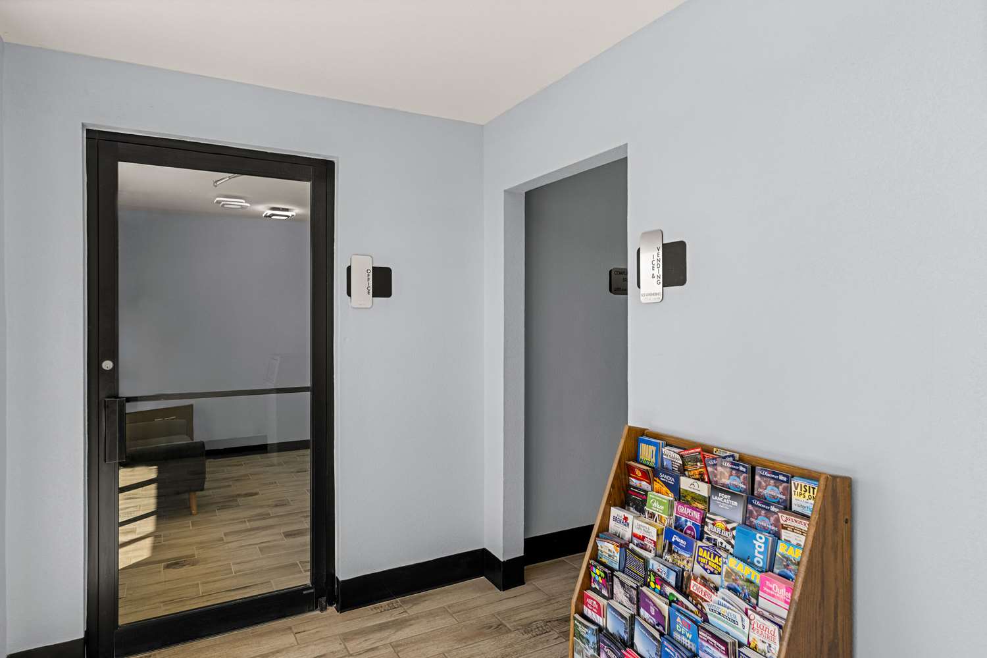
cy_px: 329
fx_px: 576
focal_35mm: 21
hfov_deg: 81.2
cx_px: 494
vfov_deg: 59.5
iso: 400
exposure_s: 1/125
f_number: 5.6
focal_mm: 21
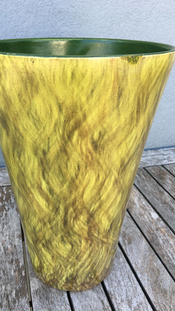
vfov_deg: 61.0
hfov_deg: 36.6
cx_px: 78
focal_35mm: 32
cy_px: 155
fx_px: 264
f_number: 2.2
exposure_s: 1/100
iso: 32
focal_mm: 4.15
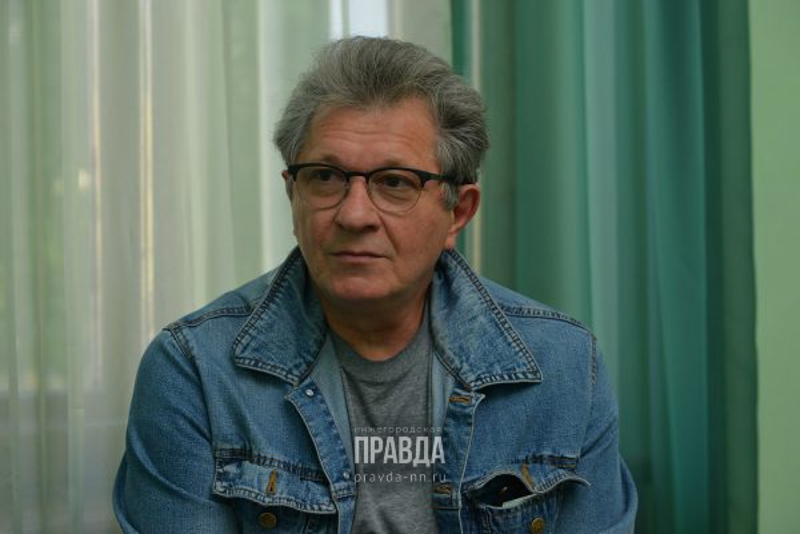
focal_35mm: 70
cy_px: 267
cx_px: 400
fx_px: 1555
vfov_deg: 19.5
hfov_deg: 28.8
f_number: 3.5
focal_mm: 70
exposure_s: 1/160
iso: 800
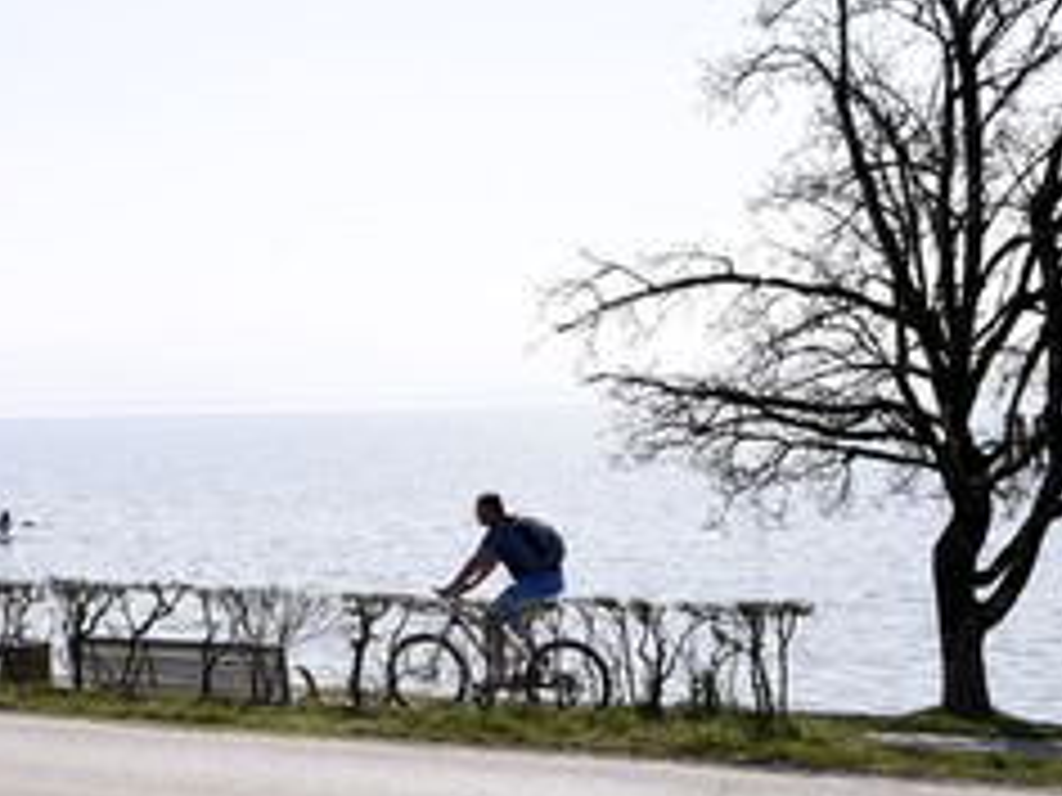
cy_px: 373
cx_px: 241
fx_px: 1687
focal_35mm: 55
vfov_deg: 26.6
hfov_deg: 34.1
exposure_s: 1/160
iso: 100
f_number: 9
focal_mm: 30
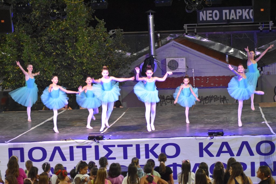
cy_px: 92
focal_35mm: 117
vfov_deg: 11.7
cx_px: 138
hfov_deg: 17.5
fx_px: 897
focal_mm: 78
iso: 4500
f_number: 4.8
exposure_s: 1/125
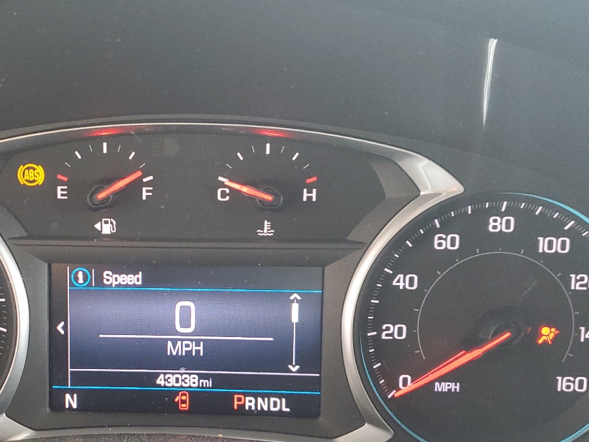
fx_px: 783
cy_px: 248
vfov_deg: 31.5
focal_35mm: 46
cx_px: 154
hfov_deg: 40.2
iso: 176
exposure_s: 1/60.2
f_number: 1.5
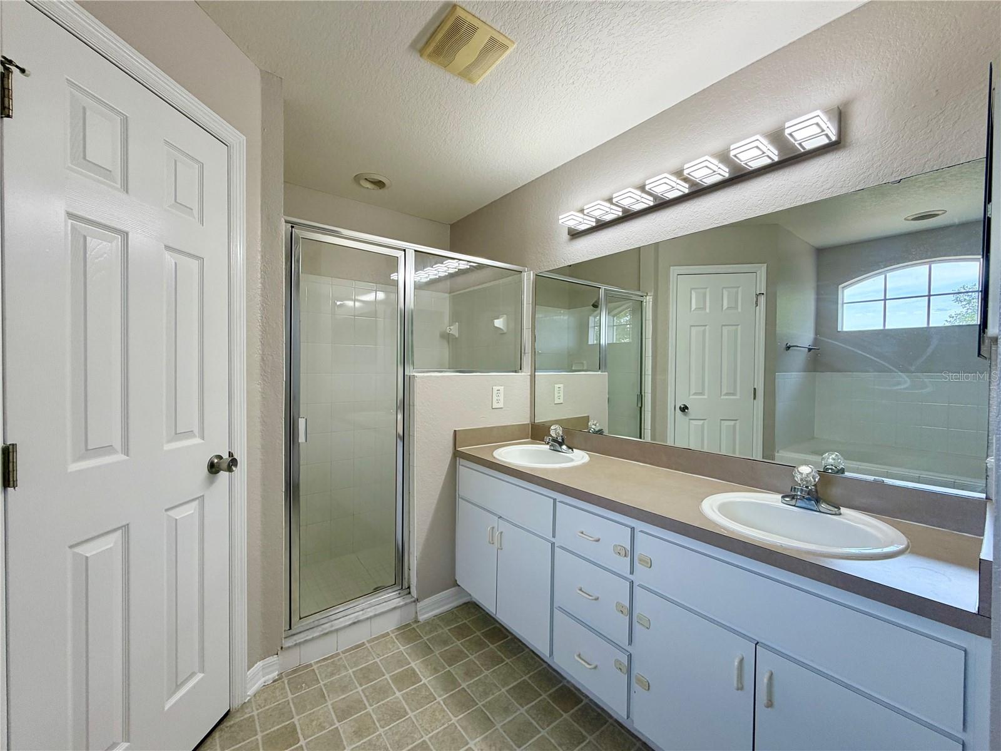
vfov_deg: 85.7
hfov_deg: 102.1
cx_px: 500
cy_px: 376
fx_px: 405
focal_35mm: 14
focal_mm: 2.22
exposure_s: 1/120
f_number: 2.2
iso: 100
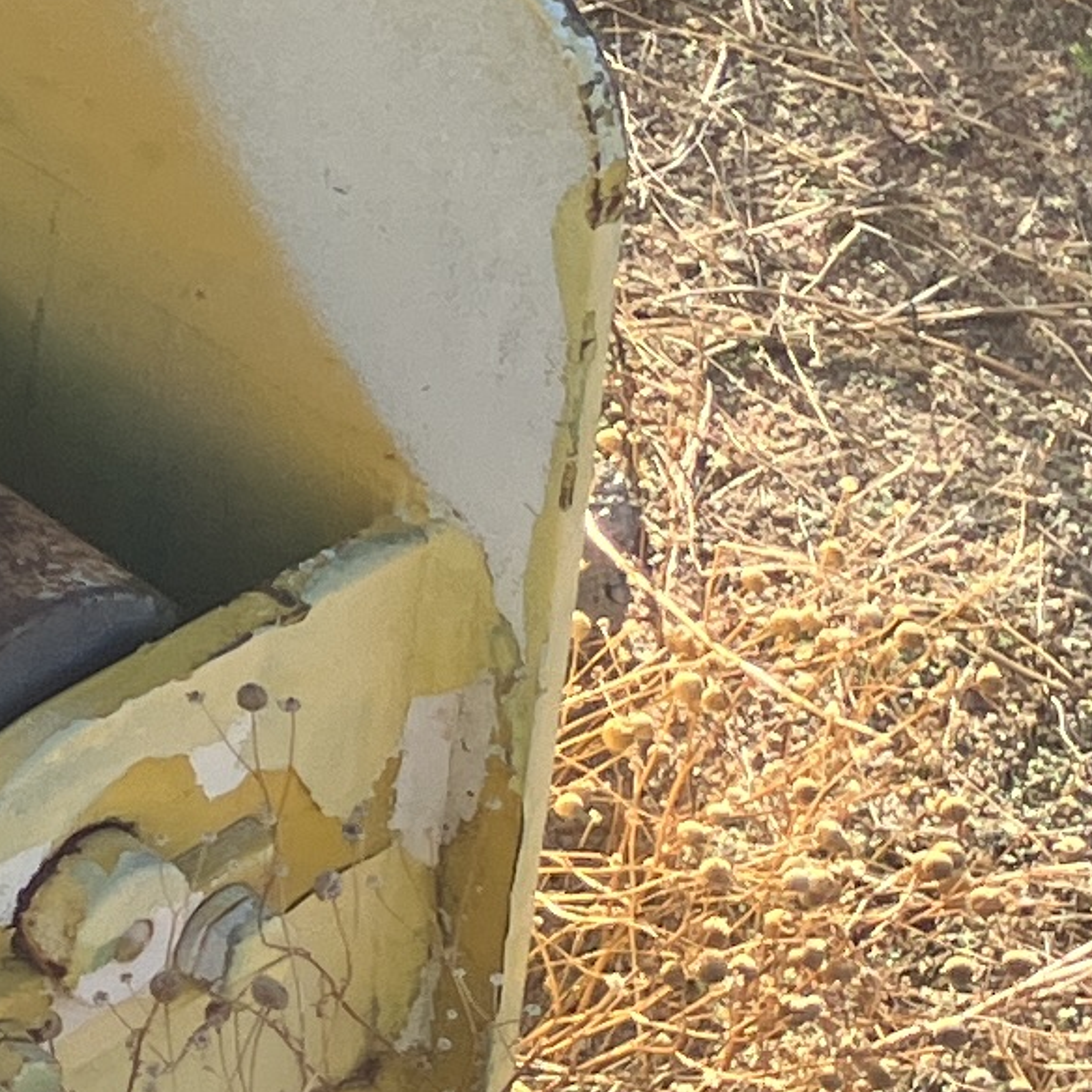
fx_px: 6103
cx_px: -1632
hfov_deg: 9.1
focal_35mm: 171
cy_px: -454
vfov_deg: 10.0
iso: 32
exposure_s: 1/607
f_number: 1.8
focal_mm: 3.99
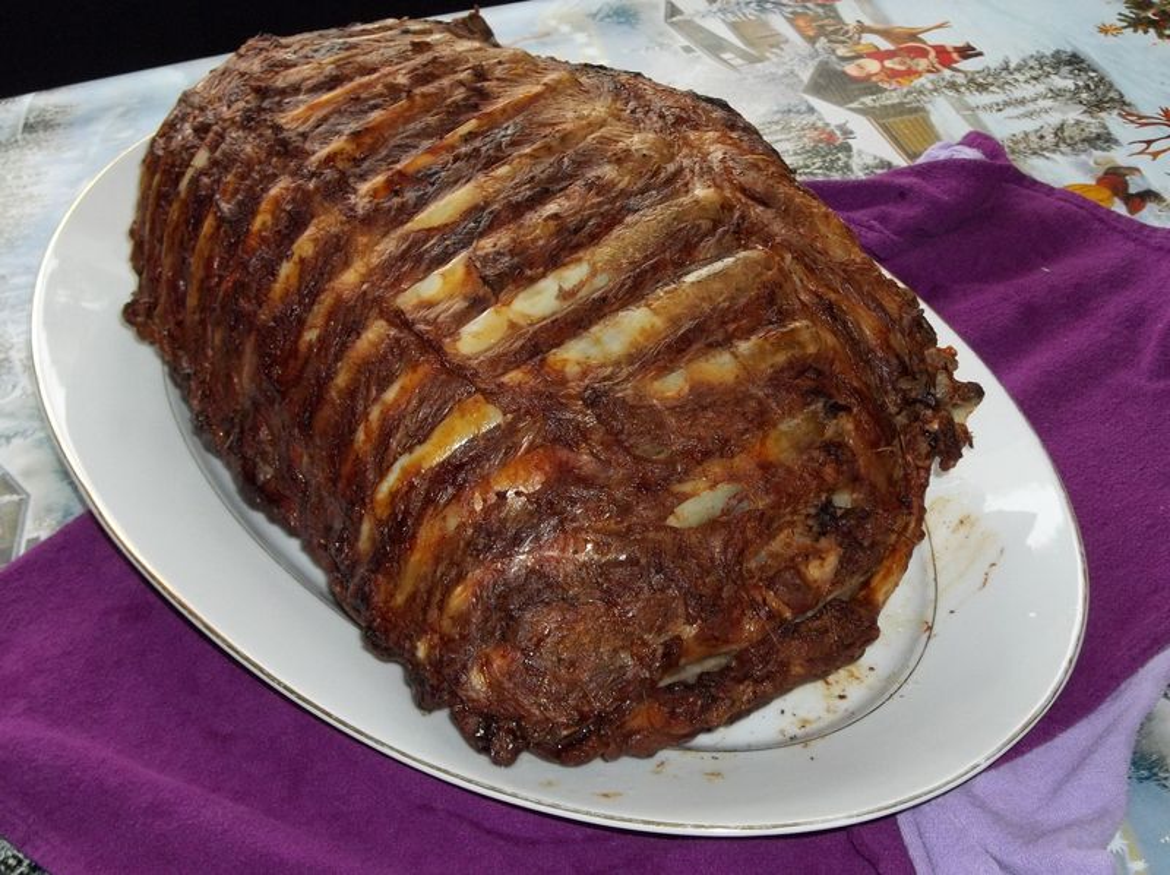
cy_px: 438
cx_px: 585
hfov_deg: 39.0
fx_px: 1654
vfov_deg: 29.6
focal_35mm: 49
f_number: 3.6
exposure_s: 1/40
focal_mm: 8.8
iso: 160
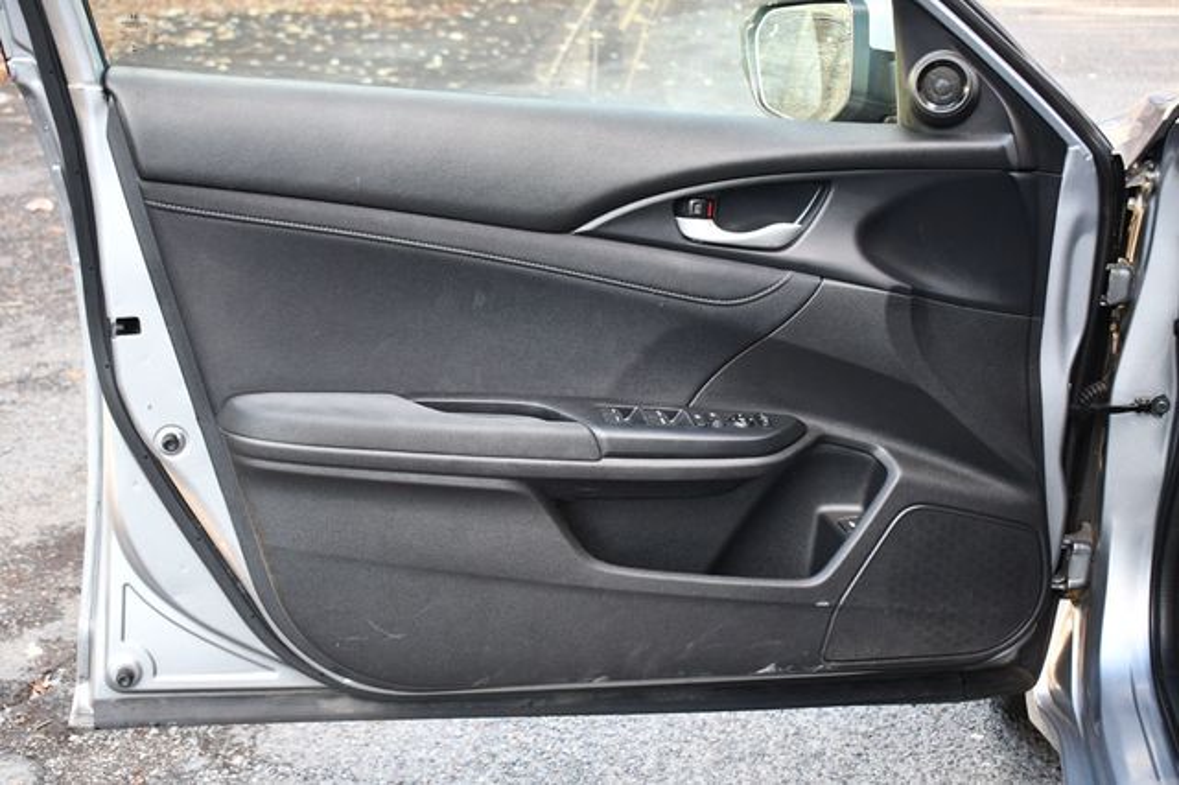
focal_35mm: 51
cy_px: 392
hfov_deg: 38.9
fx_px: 1669
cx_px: 590
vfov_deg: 26.5
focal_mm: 34
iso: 1100
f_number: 4.5
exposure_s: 1/125
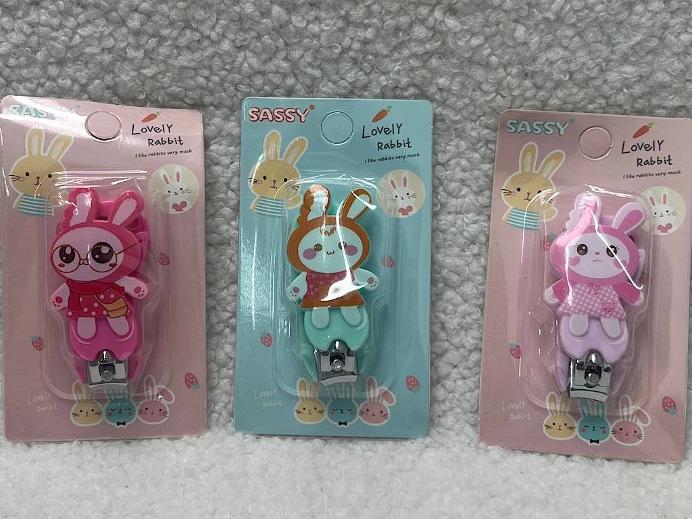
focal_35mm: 26
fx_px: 520
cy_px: 260
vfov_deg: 53.1
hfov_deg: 67.3
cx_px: 346
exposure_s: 1/100
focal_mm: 5.7
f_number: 1.5
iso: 32
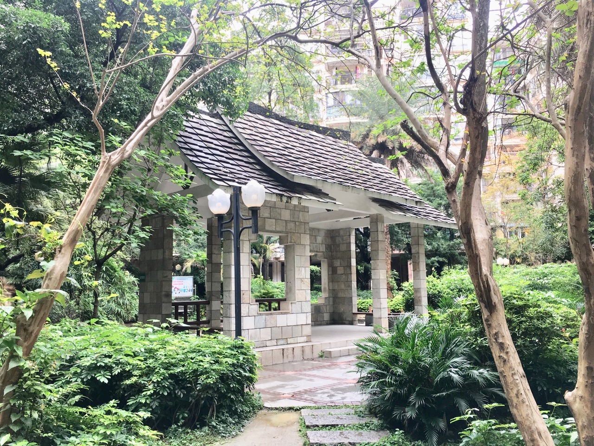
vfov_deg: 48.2
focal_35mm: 29
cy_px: 223
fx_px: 498
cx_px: 297
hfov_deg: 61.7
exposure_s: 1/100
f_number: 2.2
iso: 32
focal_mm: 4.15
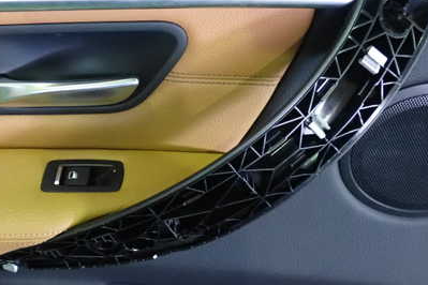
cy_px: 123
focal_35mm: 50
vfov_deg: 27.0
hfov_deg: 39.1
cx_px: 142
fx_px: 594
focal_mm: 5.79
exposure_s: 1/50
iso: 1600
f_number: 2.4
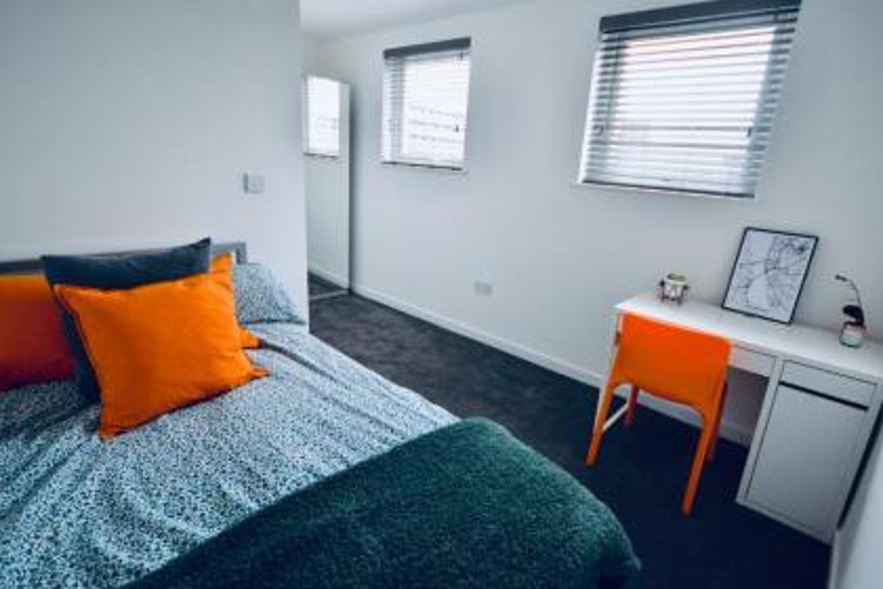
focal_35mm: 17
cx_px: 465
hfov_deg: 93.2
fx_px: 417
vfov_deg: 70.4
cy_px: 283
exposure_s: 1/60
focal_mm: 10
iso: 800
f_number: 4
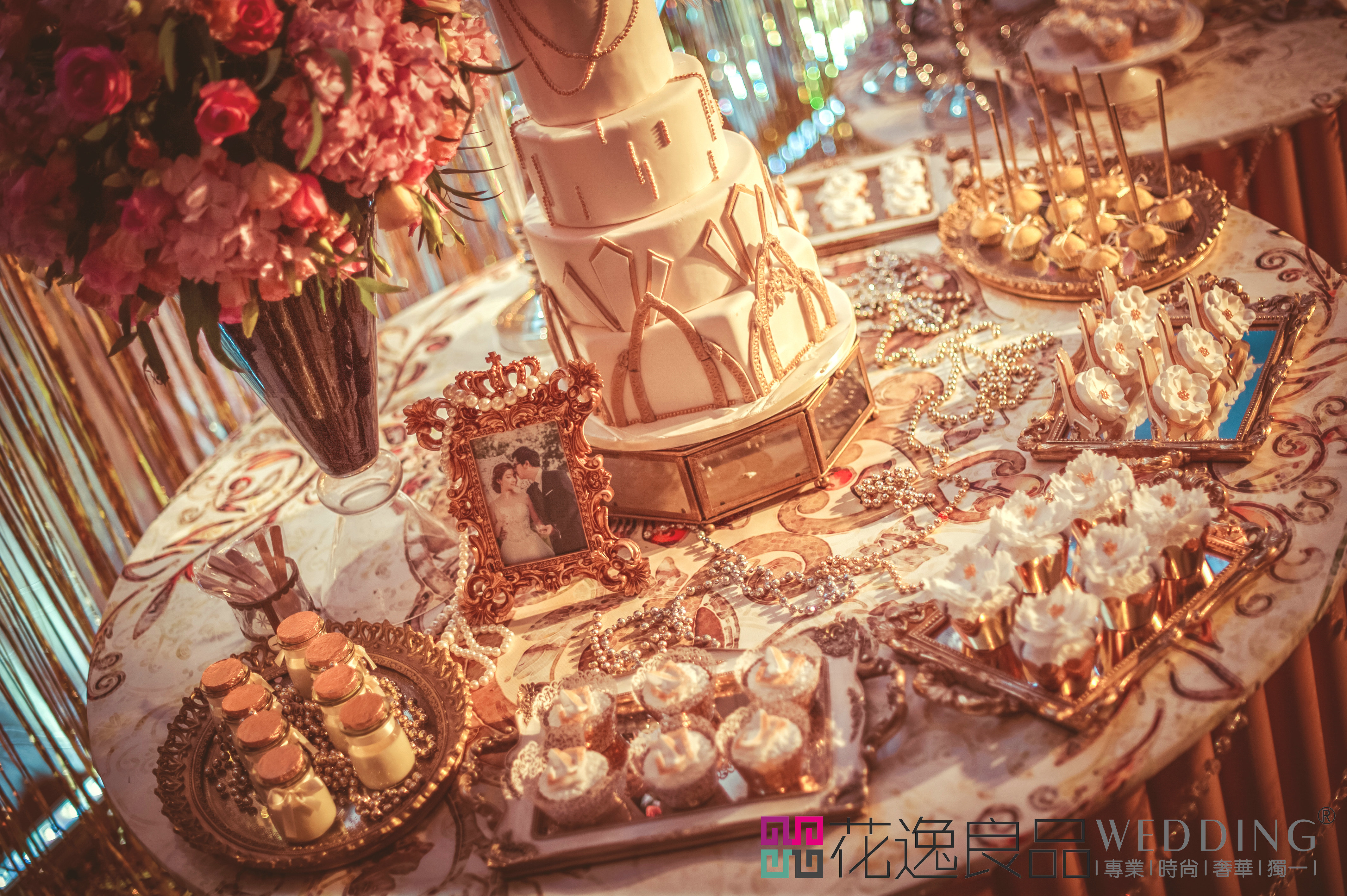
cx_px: 674
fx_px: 1870
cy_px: 448
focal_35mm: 50
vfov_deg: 27.0
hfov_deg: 39.6
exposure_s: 1/320
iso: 200
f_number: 1.4
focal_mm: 50
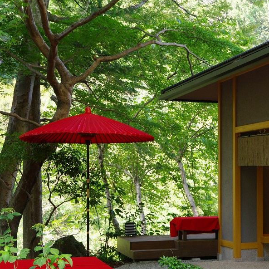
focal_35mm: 74
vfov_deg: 23.3
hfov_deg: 22.9
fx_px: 651
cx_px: 230
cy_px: 169
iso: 1000
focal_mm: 28
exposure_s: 1/60
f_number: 5
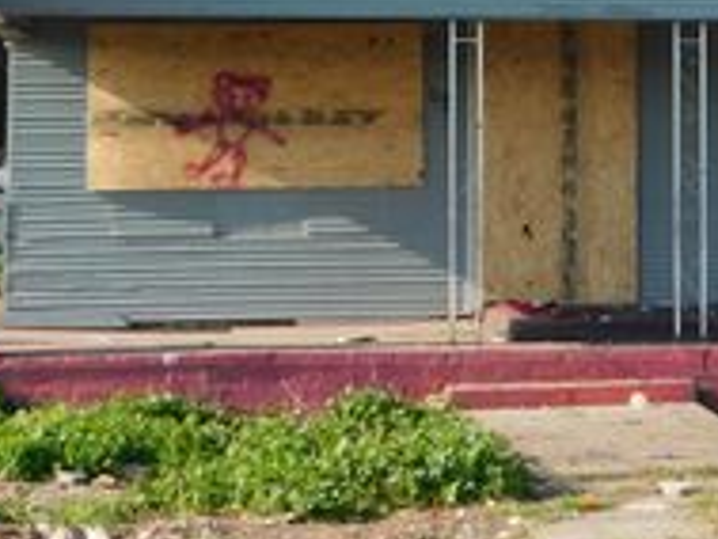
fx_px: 1972
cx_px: 650
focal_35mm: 95
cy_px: 51
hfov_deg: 20.2
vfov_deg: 15.4
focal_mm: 6.3
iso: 125
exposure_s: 1/640
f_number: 3.5
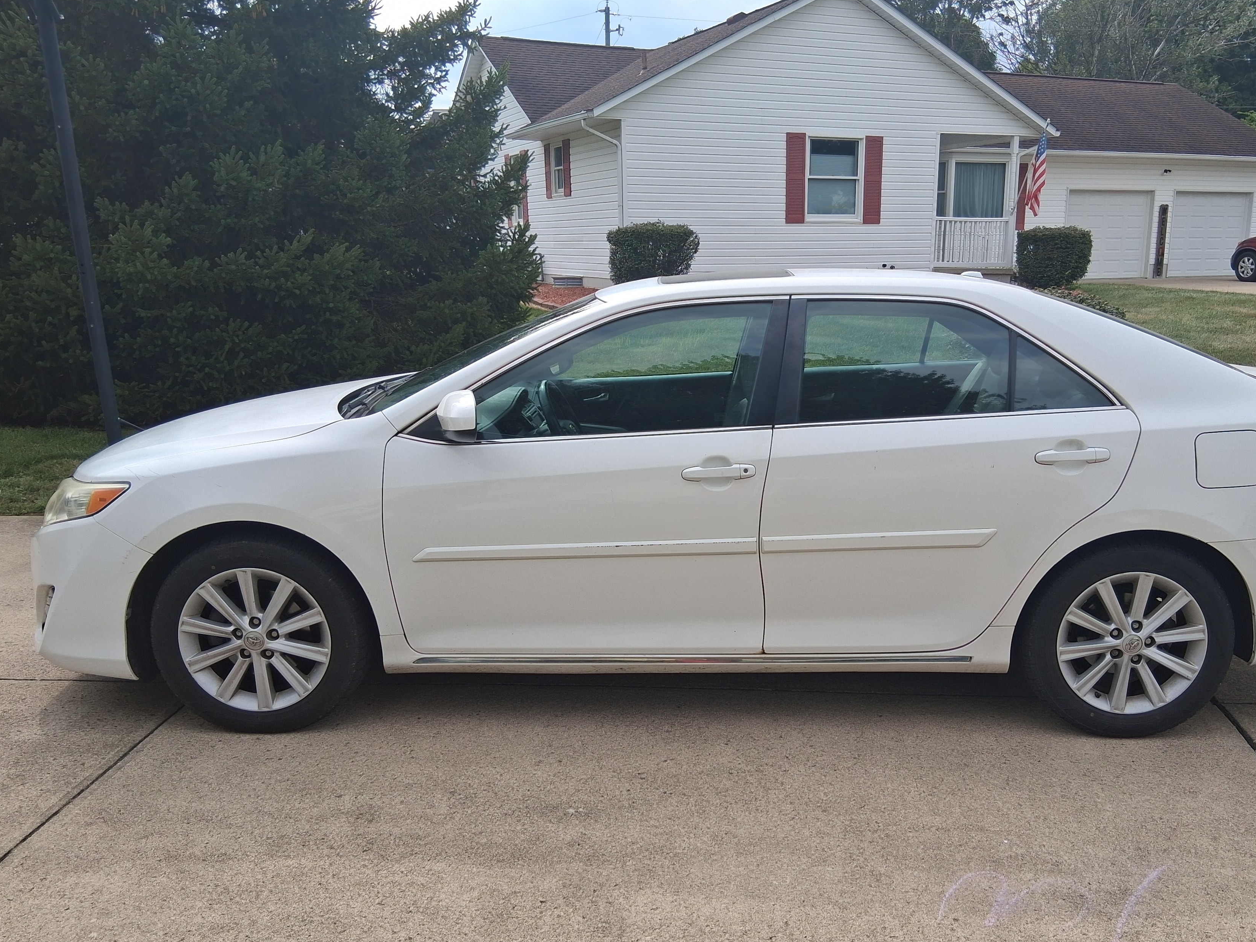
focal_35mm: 32
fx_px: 1161
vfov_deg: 44.1
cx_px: 710
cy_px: 523
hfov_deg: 56.6
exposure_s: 1/469
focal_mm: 3.98
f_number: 1.8
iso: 25
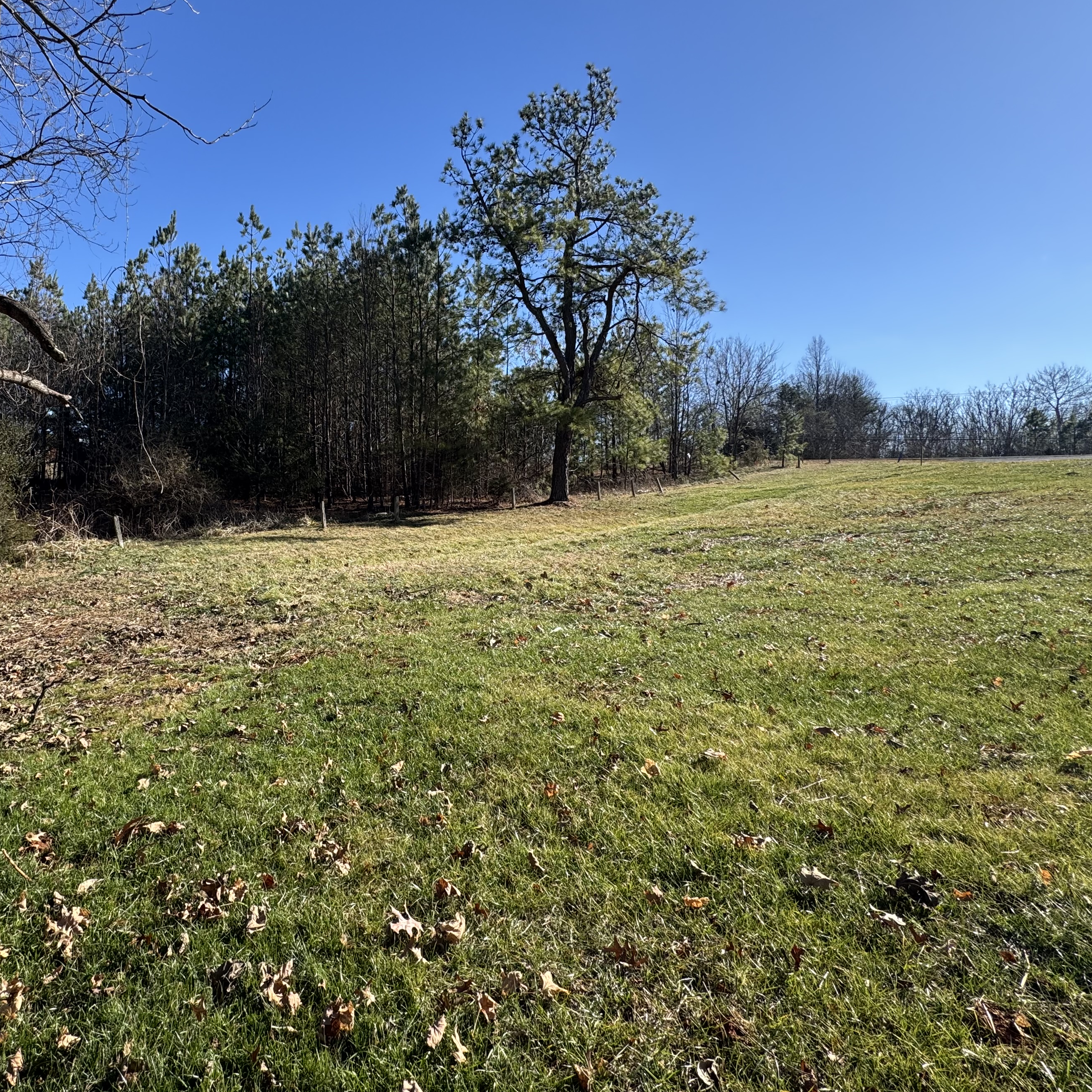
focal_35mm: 19
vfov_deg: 77.6
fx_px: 678
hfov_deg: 75.0
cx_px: 354
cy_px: 514
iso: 50
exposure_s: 1/796
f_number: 2.2
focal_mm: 2.22
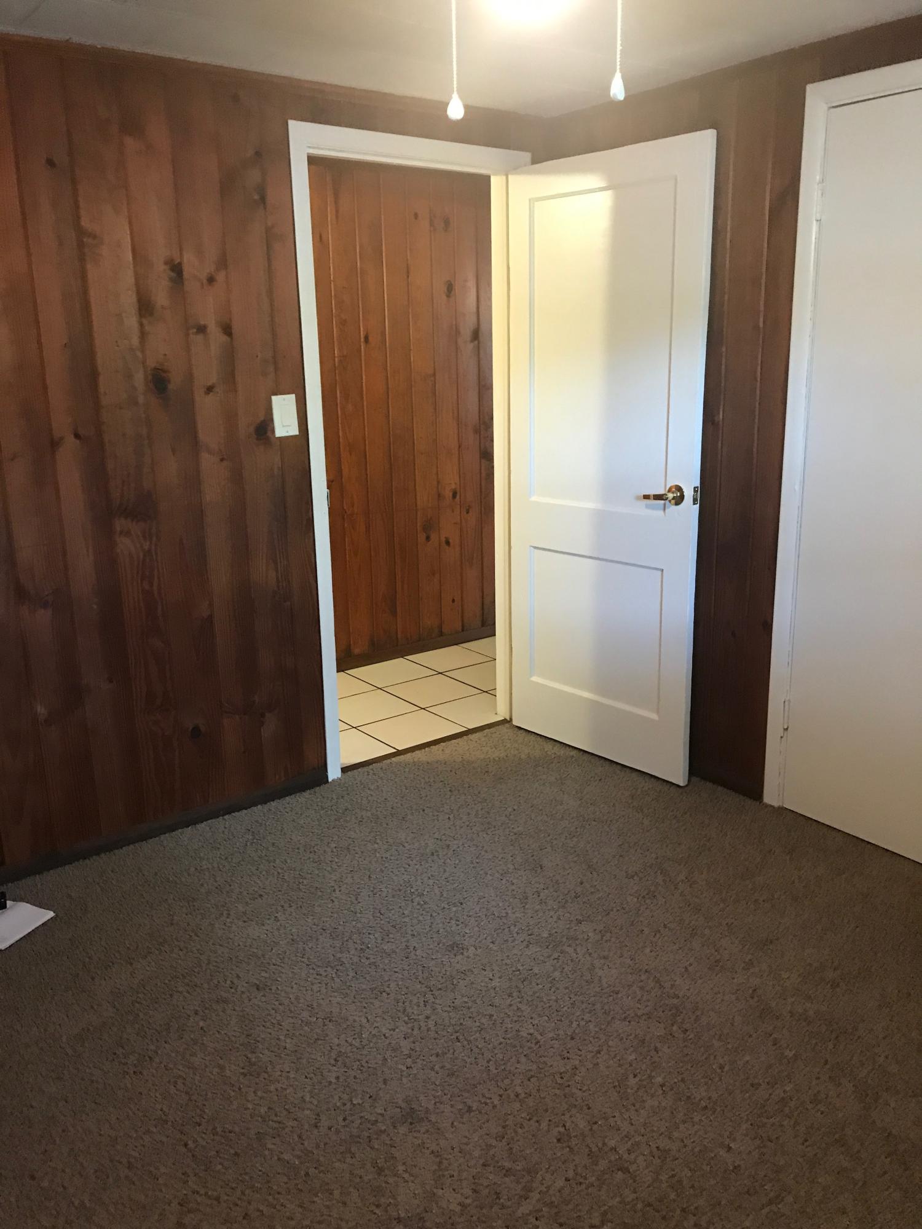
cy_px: 614
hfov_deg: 49.7
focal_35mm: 28
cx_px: 461
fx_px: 994
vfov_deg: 63.4
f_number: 1.8
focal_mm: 3.99
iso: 100
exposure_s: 1/9
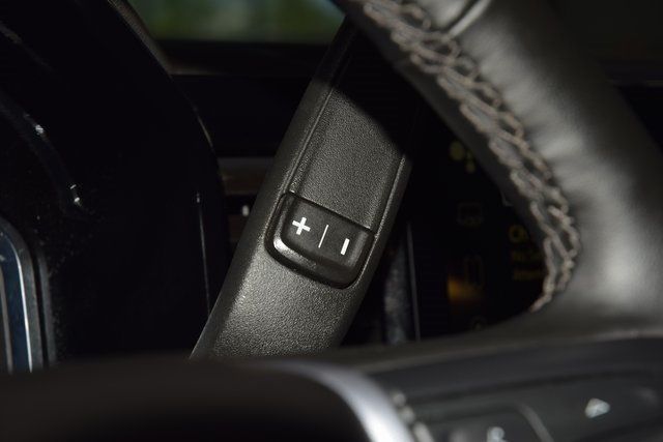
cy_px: 221
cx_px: 332
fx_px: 1934
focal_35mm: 105
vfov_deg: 13.0
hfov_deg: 19.5
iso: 100
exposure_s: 1/125
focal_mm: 70
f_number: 8
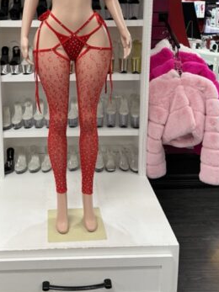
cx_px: 77
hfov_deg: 32.0
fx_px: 380
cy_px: 71
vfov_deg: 40.8
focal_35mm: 45
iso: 125
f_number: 1.5
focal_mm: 5.7
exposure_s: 1/60
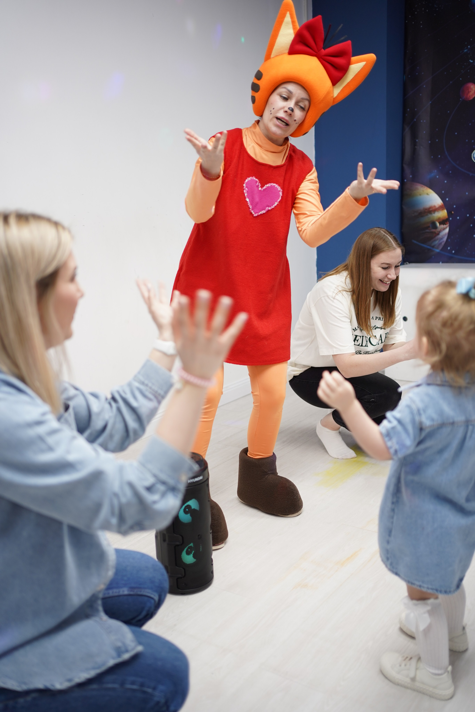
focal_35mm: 35
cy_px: 356
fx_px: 693
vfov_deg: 54.4
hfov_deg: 37.9
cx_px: 238
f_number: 2
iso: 250
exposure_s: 1/125
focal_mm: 35
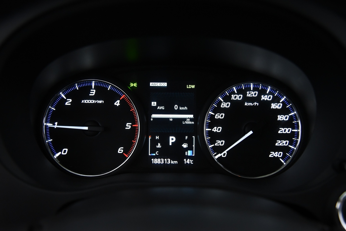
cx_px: 173
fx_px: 385
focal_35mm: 40
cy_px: 116
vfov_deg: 33.4
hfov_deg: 48.4
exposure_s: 1/40
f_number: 4
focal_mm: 40
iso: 4000
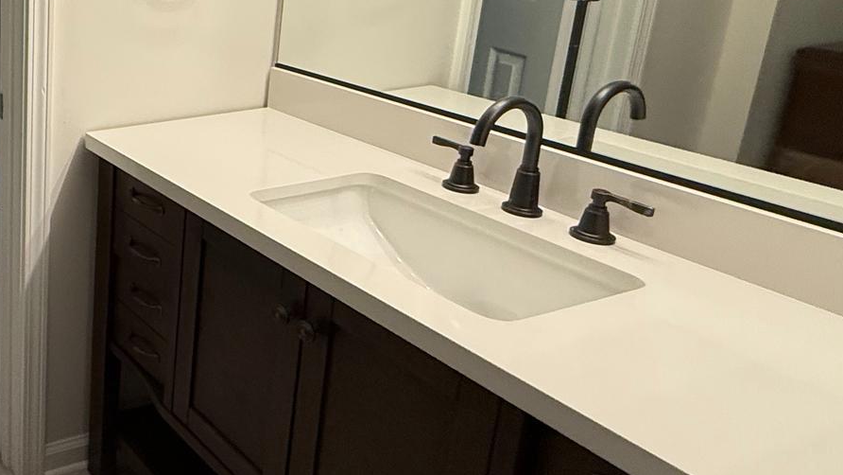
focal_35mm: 35
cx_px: -103
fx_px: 782
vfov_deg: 32.3
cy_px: 61
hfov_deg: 42.9
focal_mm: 2.22
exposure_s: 1/120
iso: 200
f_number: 2.2
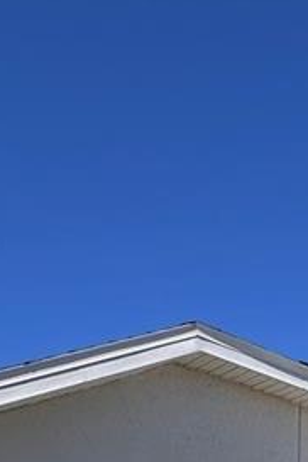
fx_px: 821
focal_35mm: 64
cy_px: 751
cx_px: 322
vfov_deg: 23.0
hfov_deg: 20.4
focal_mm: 2.22
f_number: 2.2
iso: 50
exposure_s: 1/4132
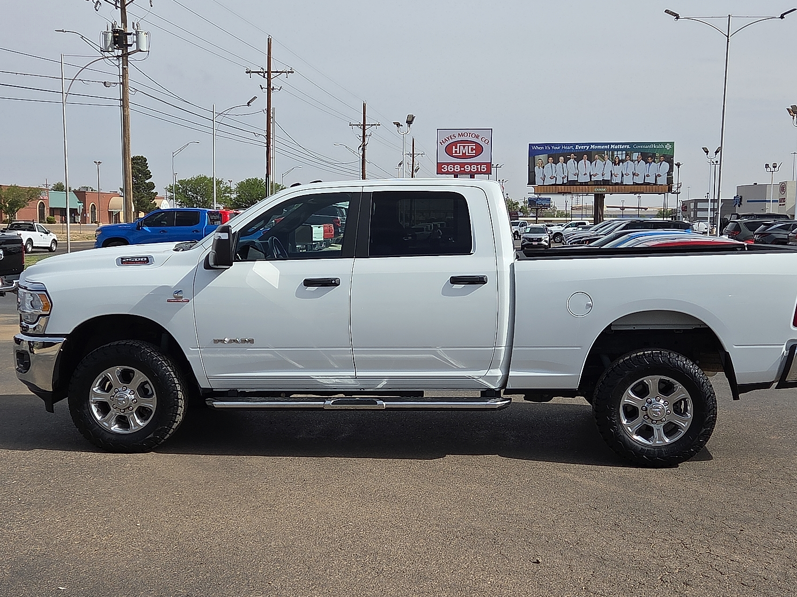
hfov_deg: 44.8
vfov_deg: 34.3
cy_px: 319
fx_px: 967
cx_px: 418
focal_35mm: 42
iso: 78
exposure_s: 1/10000
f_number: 1.8
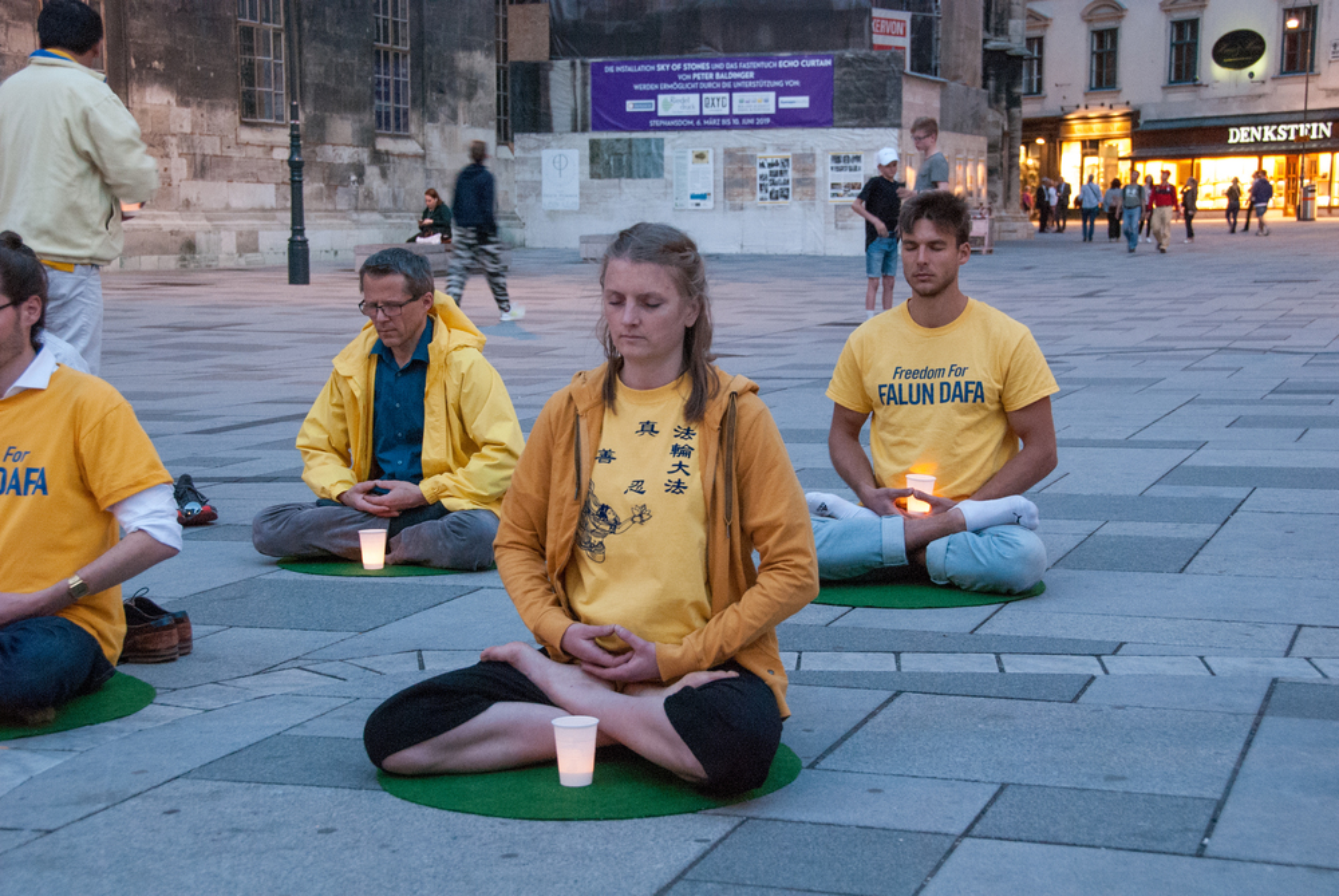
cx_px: 670
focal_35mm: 60
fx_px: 2234
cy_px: 448
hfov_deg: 33.4
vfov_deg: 22.7
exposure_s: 1/13
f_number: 6.3
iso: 1600
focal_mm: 40
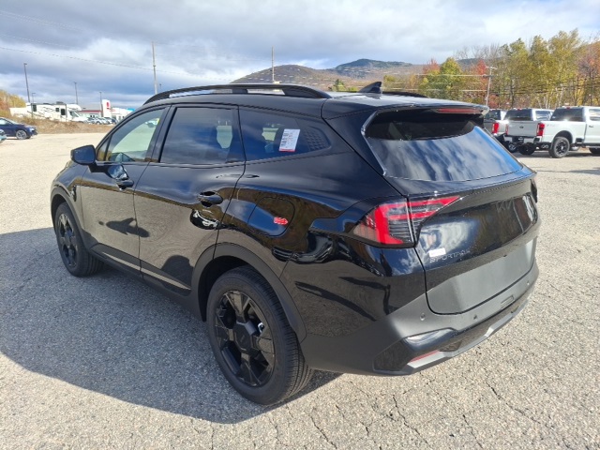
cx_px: 300
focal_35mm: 25
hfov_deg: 69.4
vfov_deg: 54.9
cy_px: 225
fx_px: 433
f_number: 1.8
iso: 30
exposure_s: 1/1133
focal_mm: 4.69
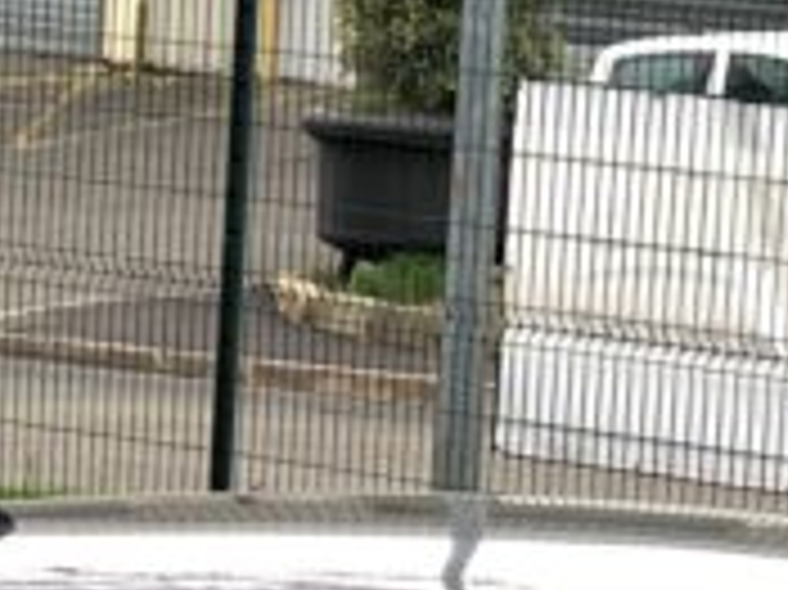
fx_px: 5937
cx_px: 783
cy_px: 1189
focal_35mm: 261
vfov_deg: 5.6
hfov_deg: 7.6
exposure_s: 1/33
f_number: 2.8
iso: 20
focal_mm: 6.6
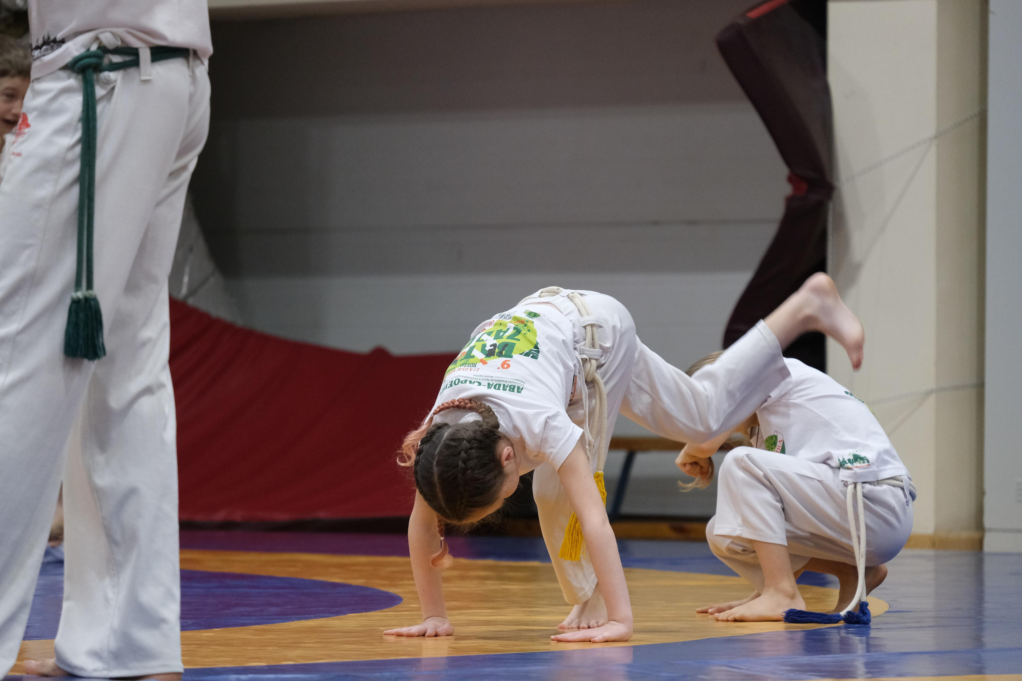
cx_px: 511
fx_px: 6984
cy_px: 340
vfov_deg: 5.6
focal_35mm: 246
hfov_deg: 8.4
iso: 2500
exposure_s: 1/170
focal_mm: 164
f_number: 4.6
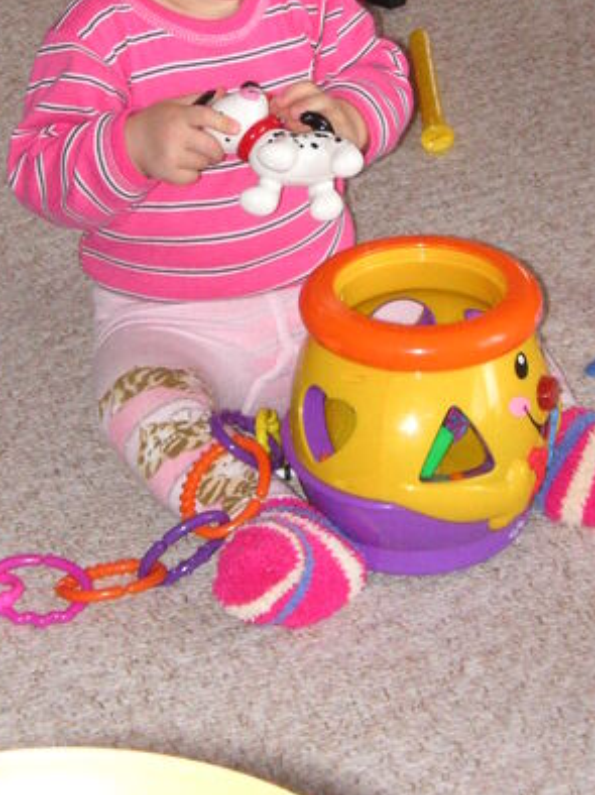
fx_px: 2845
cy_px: 107
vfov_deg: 15.7
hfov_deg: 11.9
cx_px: 236
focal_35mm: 124
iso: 160
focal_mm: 10.2
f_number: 3.9
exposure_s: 1/60
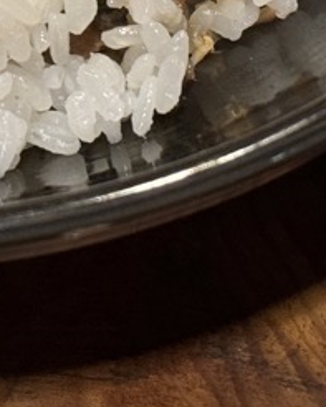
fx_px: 2350
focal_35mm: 195
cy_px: -197
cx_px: 165
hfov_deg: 7.9
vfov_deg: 9.6
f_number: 1.78
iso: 250
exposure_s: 1/40
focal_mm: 6.76
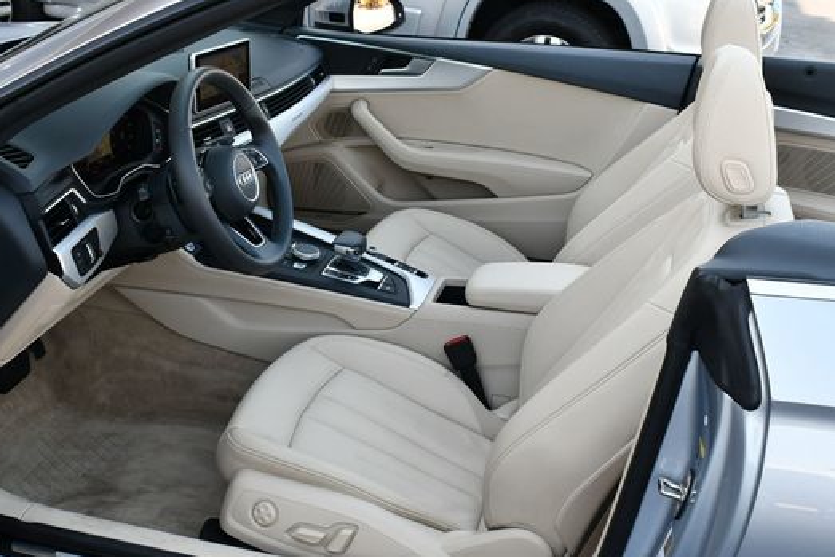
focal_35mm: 49
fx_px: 1137
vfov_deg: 27.5
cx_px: 409
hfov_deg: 40.3
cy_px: 289
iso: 400
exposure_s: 1/250
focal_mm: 20
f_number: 5
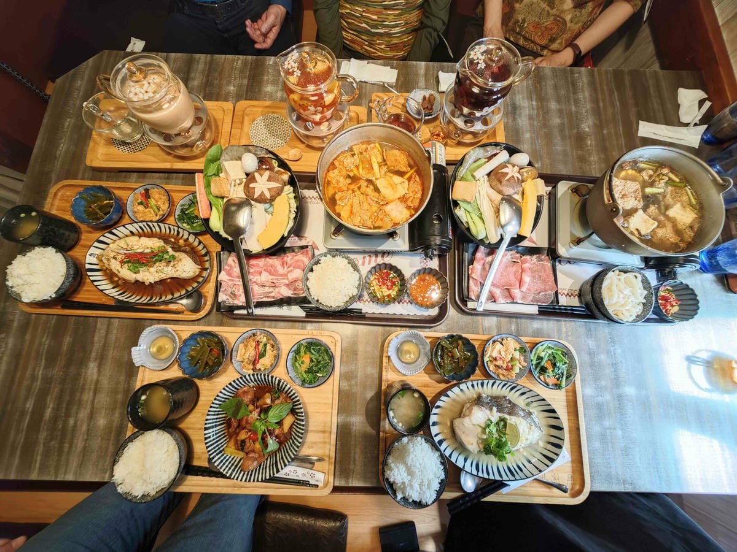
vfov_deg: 94.5
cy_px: 276
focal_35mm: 12
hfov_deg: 110.5
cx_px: 368
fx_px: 255
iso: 250
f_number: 1.8
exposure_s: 1/40
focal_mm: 2.03
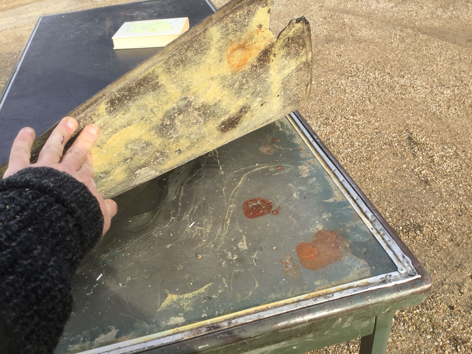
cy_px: 177
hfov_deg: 58.4
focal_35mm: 31
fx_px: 423
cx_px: 236
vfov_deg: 45.4
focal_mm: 3.3
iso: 25
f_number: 2.4
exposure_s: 1/364
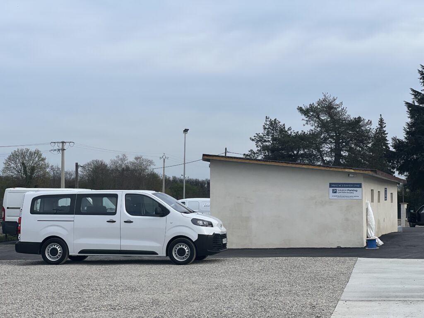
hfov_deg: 25.3
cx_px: 212
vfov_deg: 19.1
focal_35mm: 77
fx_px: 943
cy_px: 159
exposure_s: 1/803
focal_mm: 9
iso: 32
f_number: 2.8
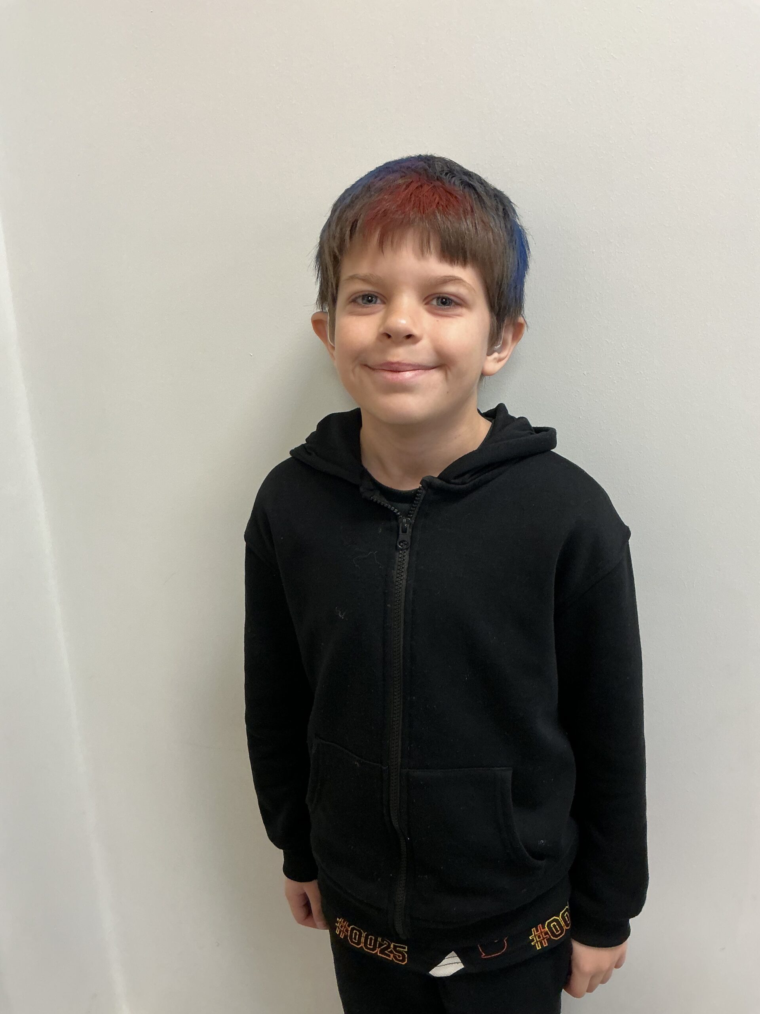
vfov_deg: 61.7
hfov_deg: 48.2
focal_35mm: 29
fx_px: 849
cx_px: 380
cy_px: 507
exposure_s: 1/50
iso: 80
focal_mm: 3
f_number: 1.8
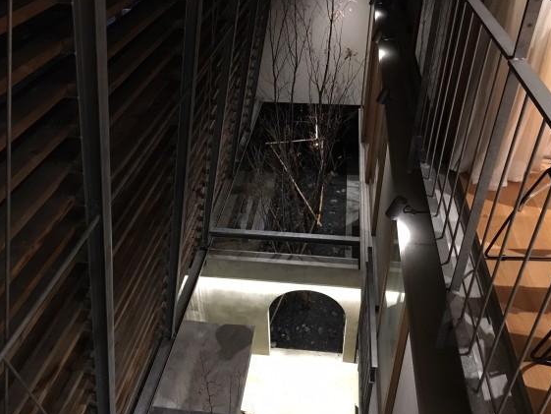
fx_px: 494
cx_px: 276
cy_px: 215
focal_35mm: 31
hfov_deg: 58.3
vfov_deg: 45.4
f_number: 2.2
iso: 320
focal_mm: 4.15
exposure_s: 1/15
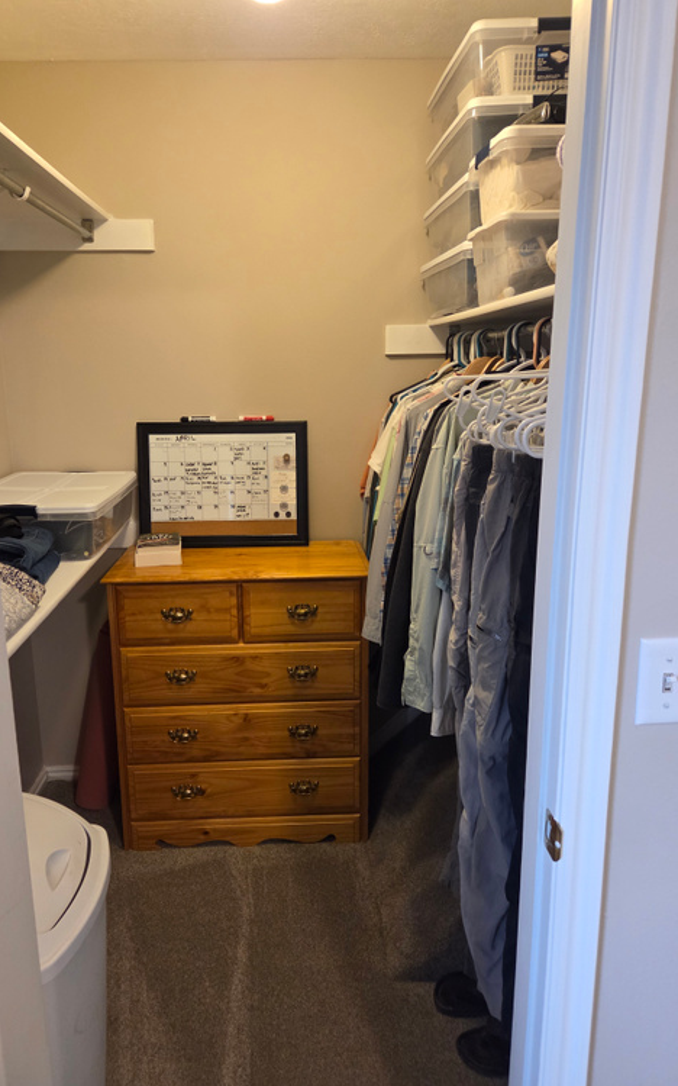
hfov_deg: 49.2
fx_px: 739
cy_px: 544
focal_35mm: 25
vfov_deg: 72.6
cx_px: 310
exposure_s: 1/120
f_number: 1.8
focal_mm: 5.4
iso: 800
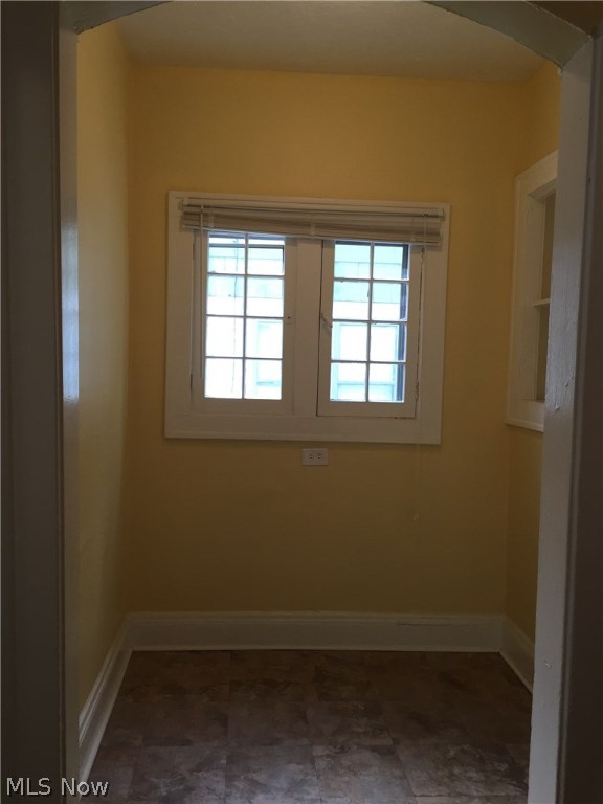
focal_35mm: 29
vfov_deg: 61.7
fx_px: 674
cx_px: 302
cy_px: 402
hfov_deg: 48.2
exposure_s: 1/120
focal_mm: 4.15
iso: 50
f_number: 2.2
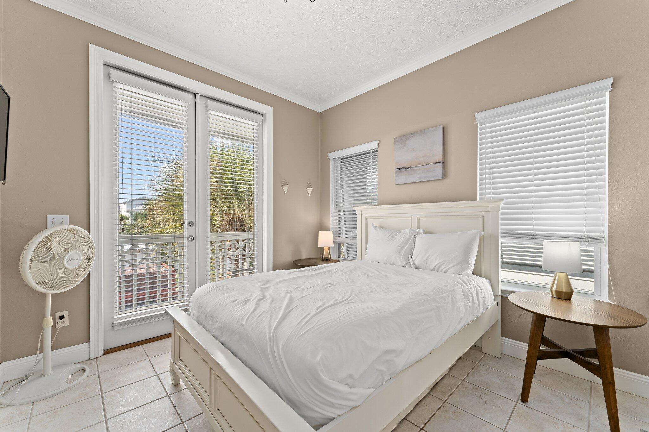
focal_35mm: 14
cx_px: 324
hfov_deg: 104.3
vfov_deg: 81.2
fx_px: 252
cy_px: 216
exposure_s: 1/8
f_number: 8
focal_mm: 14
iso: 400
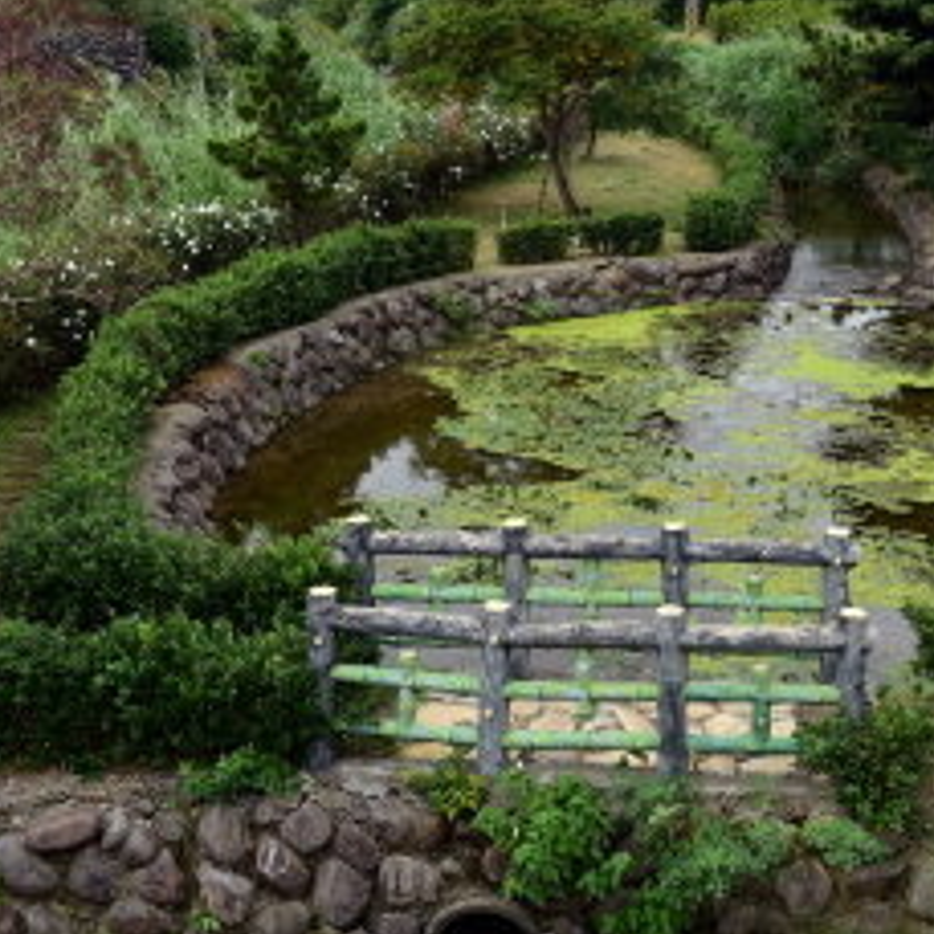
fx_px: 1740
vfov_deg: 30.0
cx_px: 559
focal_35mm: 57
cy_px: 428
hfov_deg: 30.0
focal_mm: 30
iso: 100
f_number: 7.1
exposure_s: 1/100
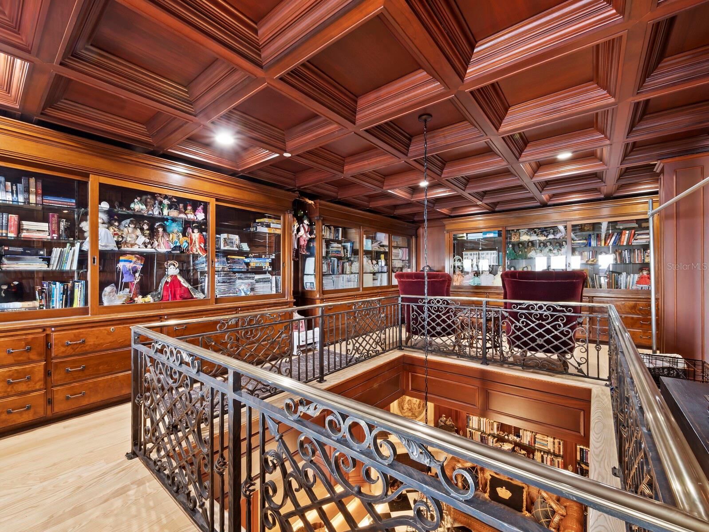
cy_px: 266
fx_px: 287
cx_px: 354
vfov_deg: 85.7
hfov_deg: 102.0
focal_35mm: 14
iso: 200
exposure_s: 8
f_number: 11
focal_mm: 7
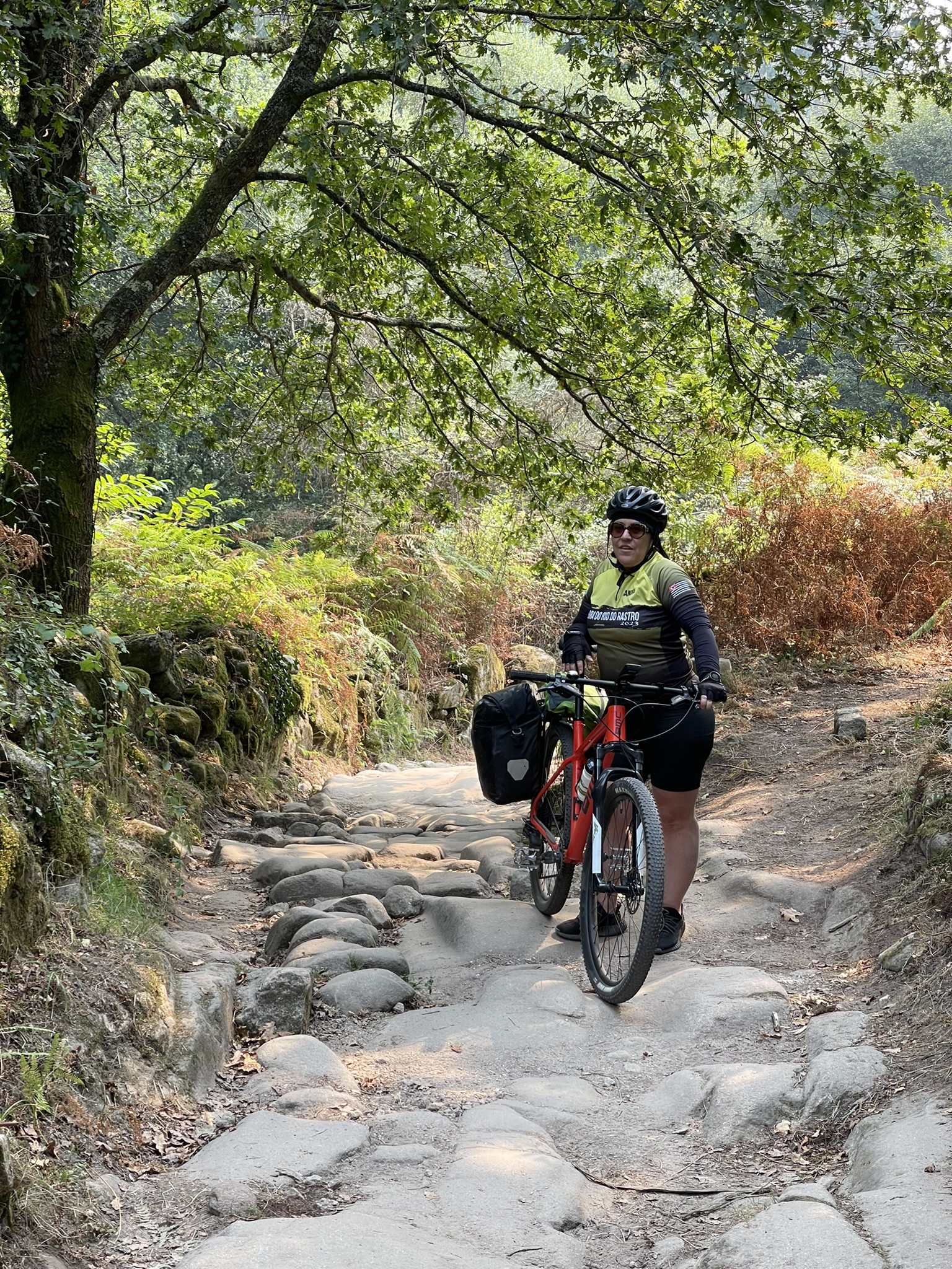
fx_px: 2347
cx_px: 476
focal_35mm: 64
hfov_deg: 22.9
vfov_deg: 30.3
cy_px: 634
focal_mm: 7.5
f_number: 2.2
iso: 25
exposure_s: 1/99
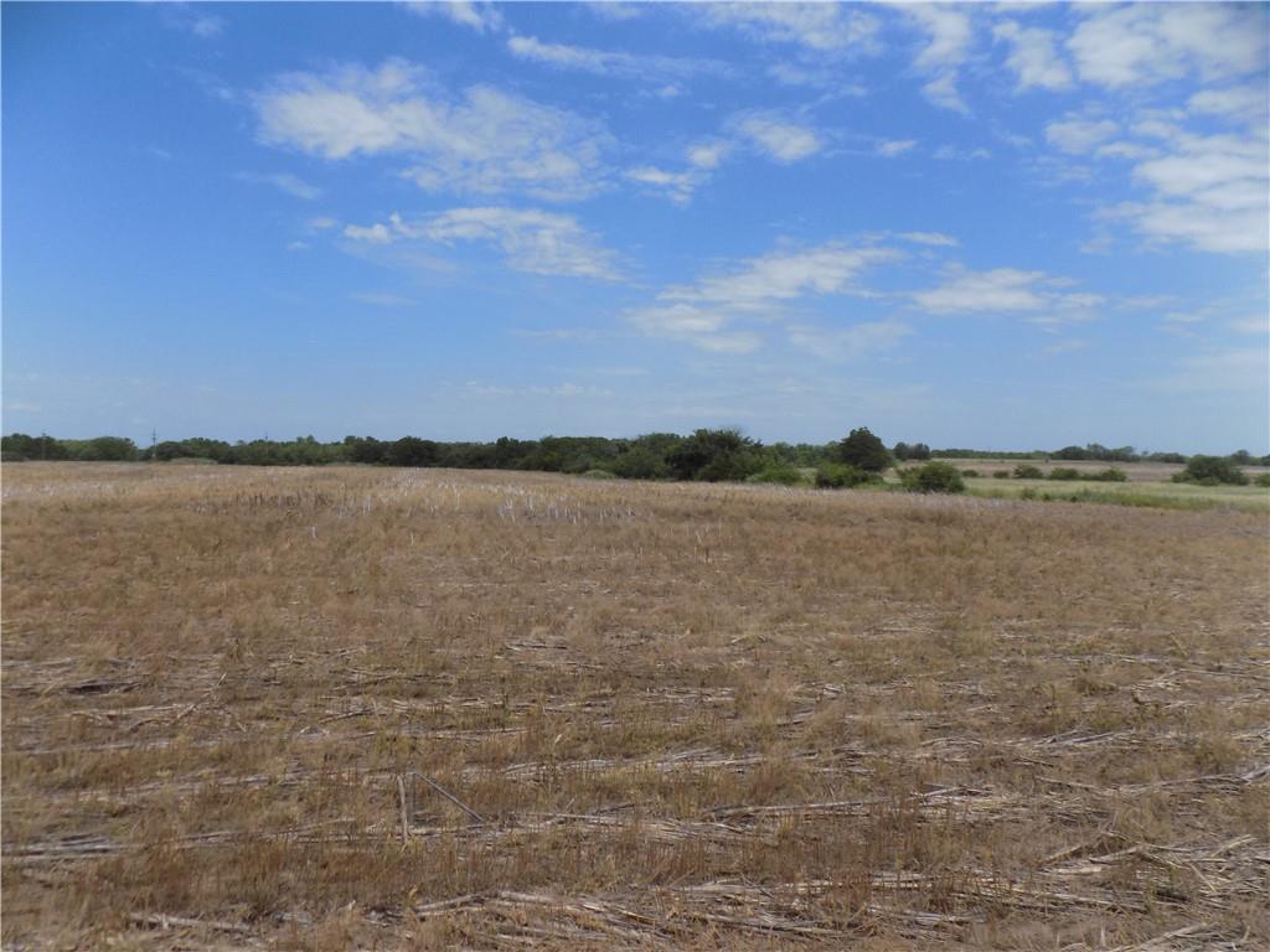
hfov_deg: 73.9
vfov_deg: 58.9
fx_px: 844
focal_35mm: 23
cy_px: 476
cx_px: 635
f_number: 3.1
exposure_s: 1/1500
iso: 80
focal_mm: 4
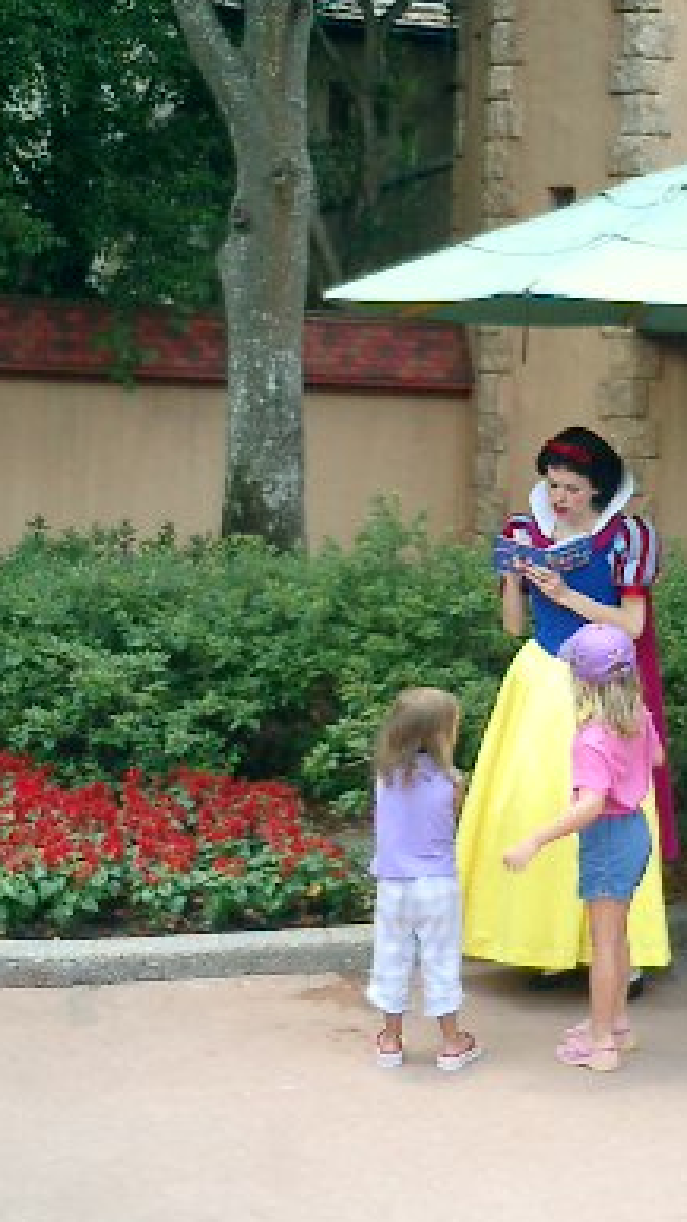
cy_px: 586
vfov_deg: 32.4
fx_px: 2106
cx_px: 605
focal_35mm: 65
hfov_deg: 18.3
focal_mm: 7.5
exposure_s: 1/200
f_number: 3.2
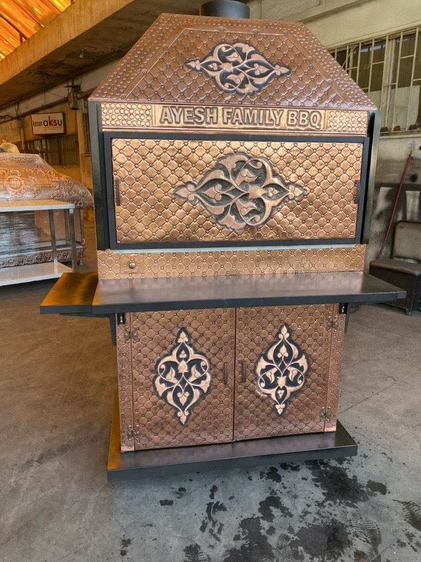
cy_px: 281
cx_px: 210
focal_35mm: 26
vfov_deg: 67.3
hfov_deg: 53.1
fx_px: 422
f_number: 1.8
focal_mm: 4.25
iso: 50
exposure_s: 1/121
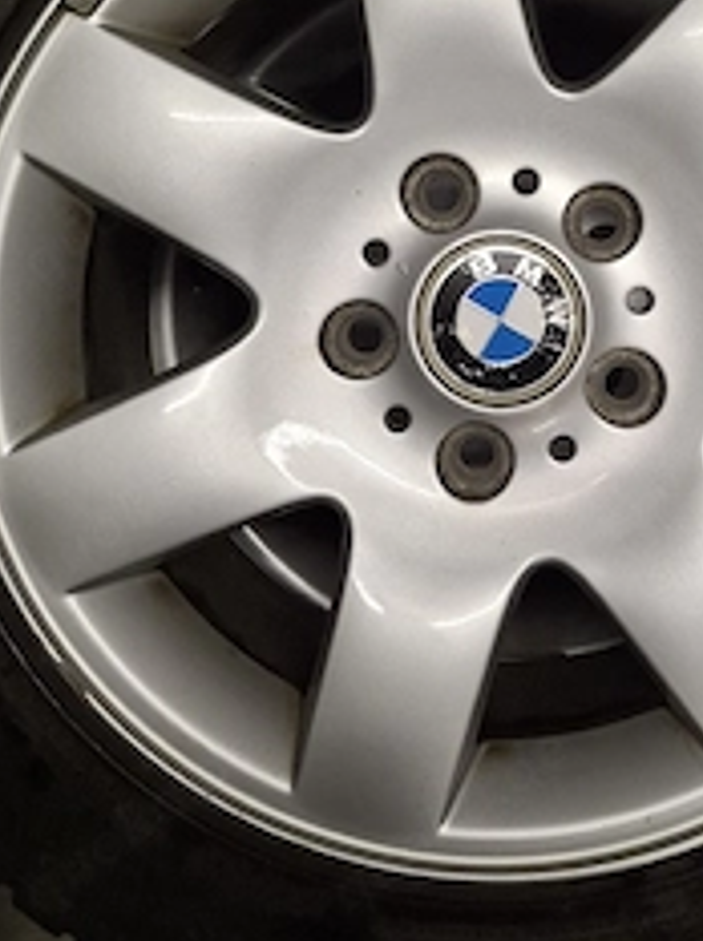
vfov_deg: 42.5
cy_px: 234
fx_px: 1168
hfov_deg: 32.8
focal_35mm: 43
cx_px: 537
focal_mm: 4.69
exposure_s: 1/50
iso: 160
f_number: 1.8
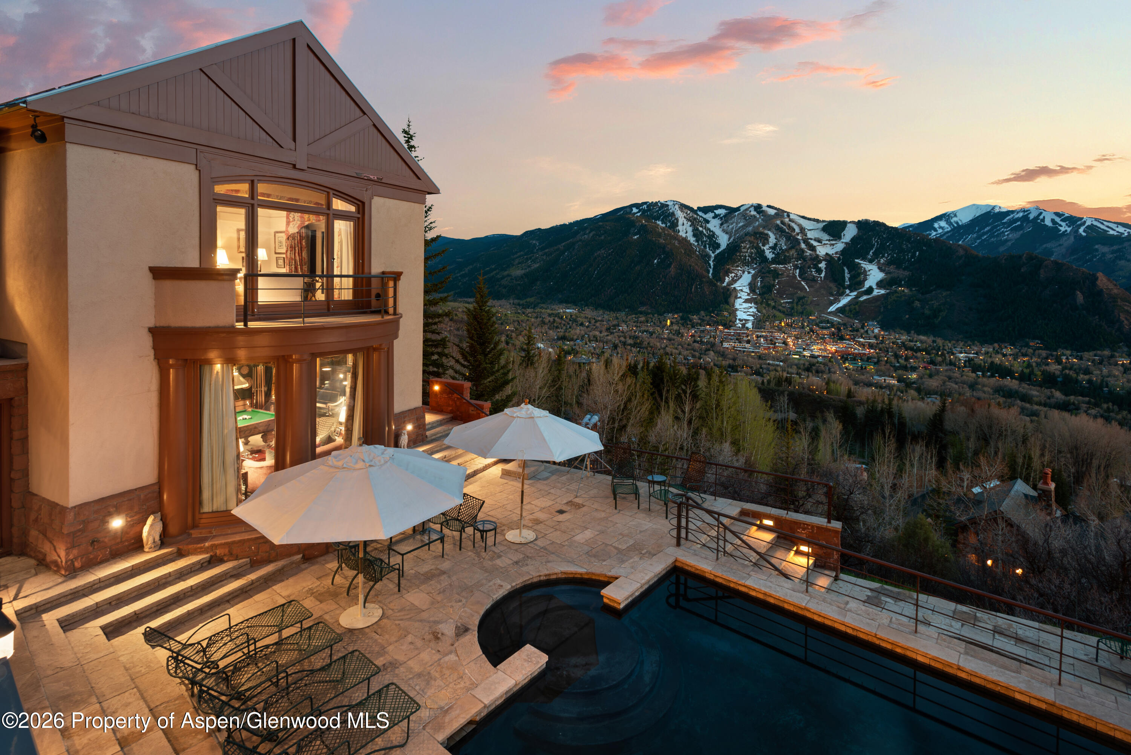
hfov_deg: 93.3
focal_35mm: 17
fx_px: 534
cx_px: 566
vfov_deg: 70.5
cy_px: 378
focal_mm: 17
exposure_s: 10
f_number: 7.1
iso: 100
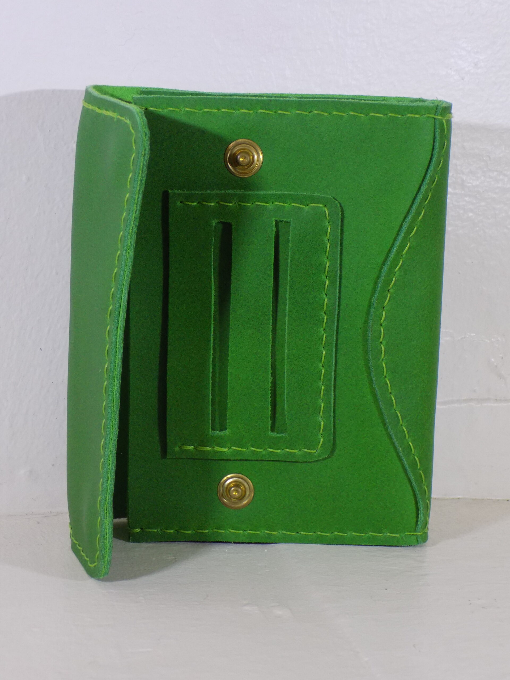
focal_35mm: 70
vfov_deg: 27.8
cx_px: 255
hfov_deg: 21.0
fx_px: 1375
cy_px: 340
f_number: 4.2
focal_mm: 12.5
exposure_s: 1/30
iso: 280
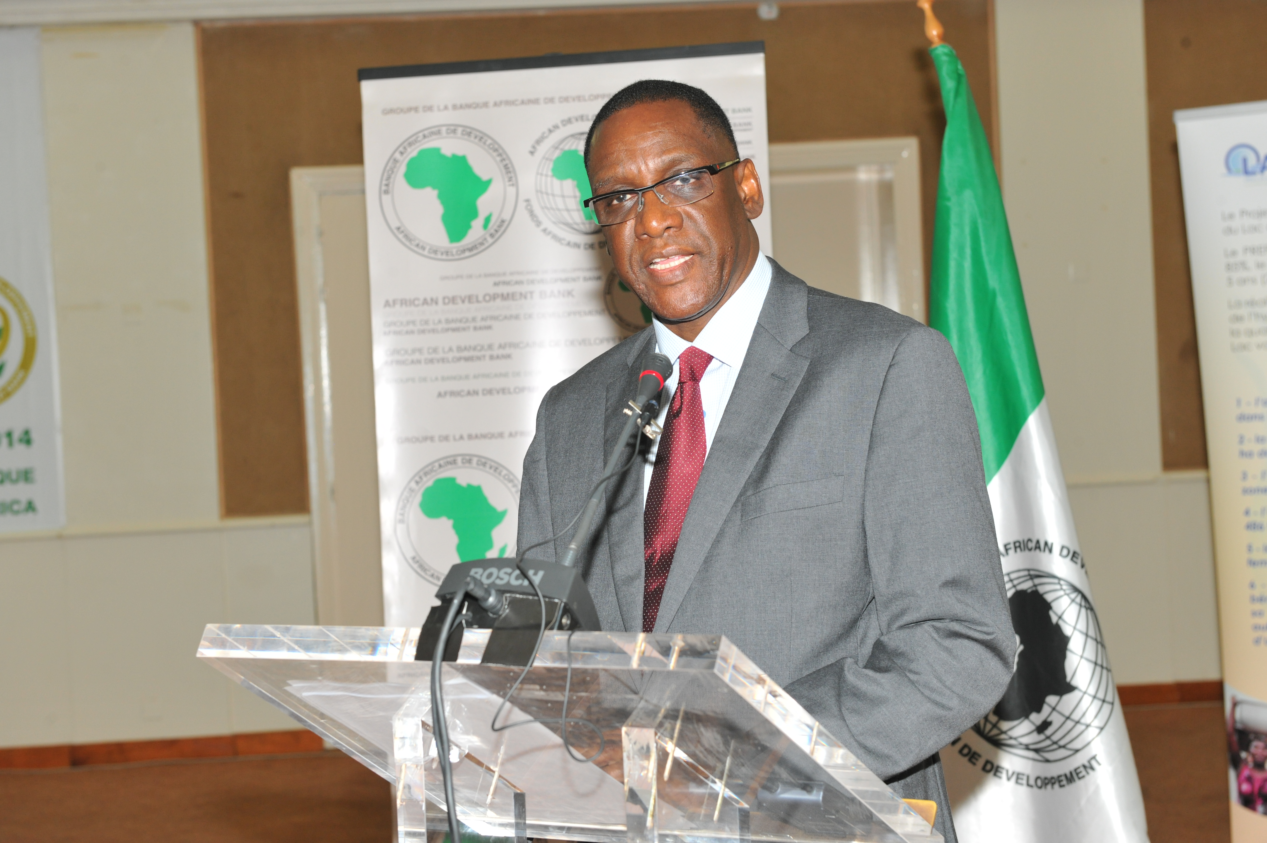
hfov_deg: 28.9
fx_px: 2462
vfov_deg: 19.4
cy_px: 422
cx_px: 634
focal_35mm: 70
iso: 800
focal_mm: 70
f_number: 8
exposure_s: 1/60
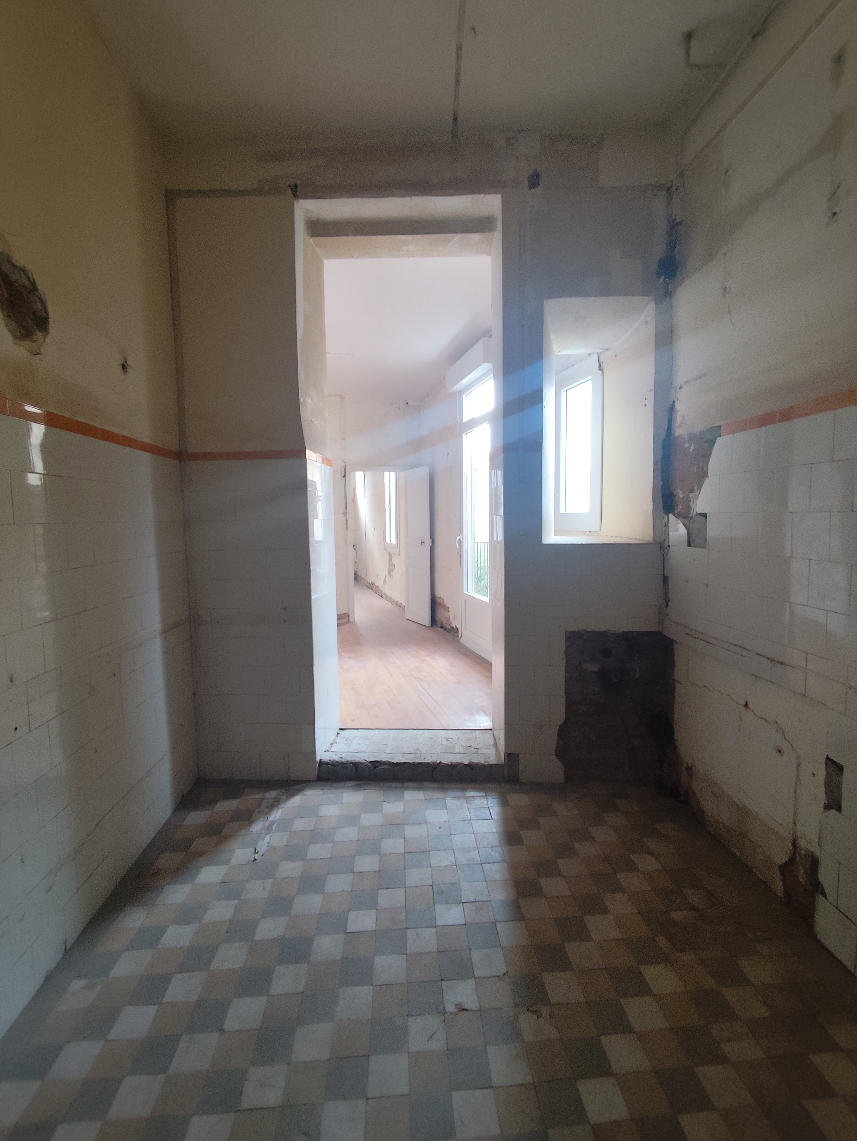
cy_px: 570
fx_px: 528
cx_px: 428
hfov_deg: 78.2
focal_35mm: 16
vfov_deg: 94.5
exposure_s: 1/50
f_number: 2.2
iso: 200
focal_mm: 1.65
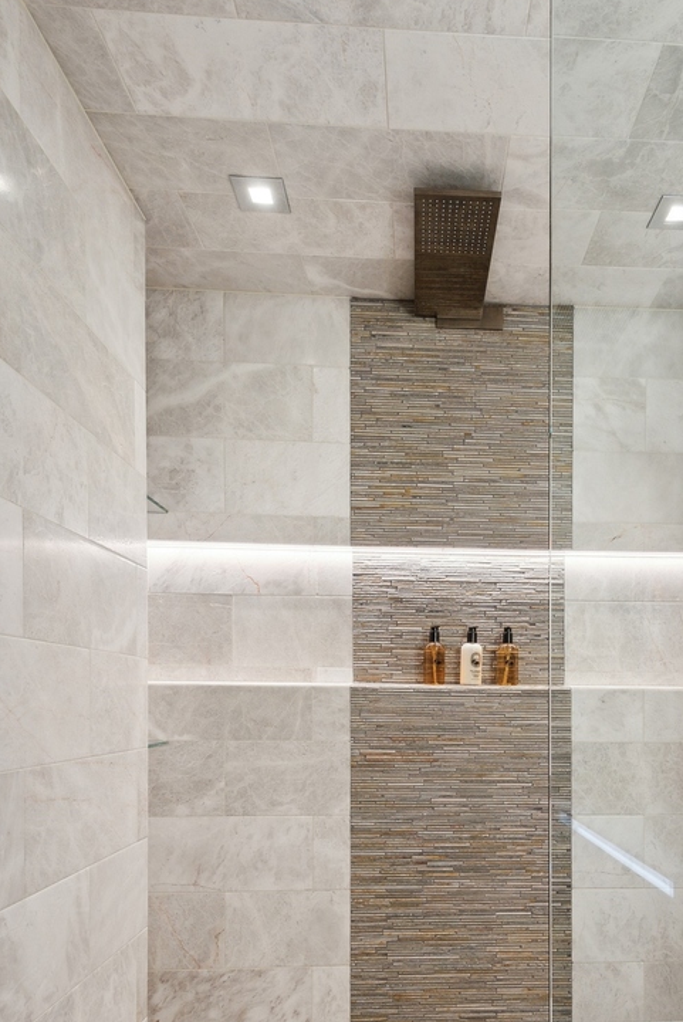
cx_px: 476
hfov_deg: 51.8
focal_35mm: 24
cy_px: 677
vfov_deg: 71.6
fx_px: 682
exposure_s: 1/30
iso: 500
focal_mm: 16
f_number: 8
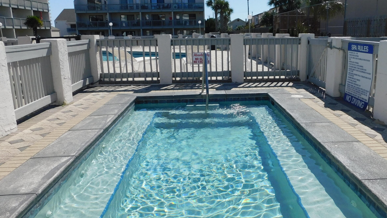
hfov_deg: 60.6
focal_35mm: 32
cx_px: 230
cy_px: 107
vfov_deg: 36.7
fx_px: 328
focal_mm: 4
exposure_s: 1/800
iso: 125
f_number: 6
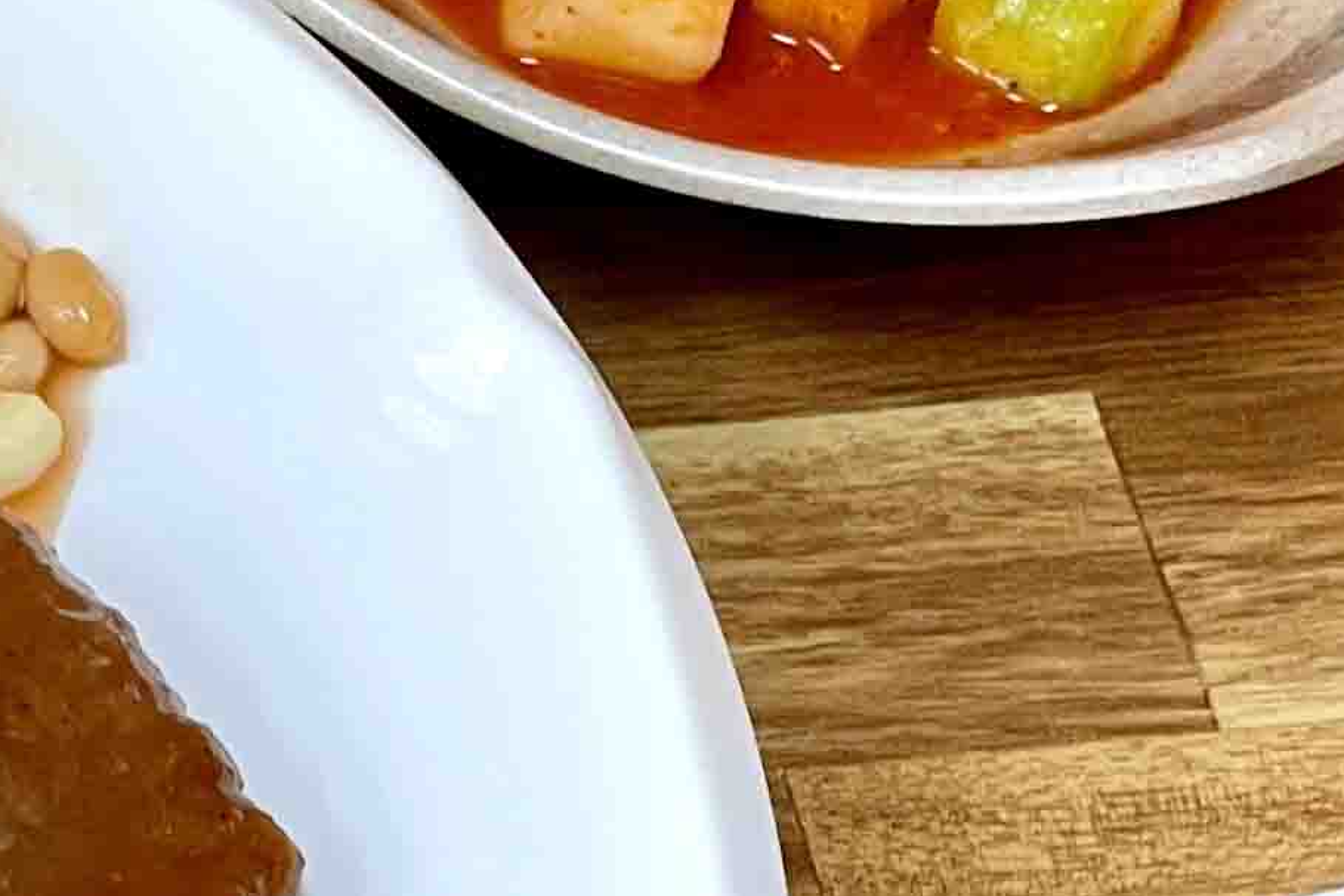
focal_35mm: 120
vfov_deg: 11.0
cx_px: -272
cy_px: 1307
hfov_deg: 16.4
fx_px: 4480
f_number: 1.6
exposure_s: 1/60
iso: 80
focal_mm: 4.2
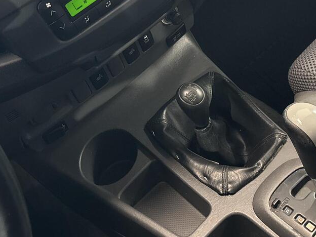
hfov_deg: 32.0
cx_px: 207
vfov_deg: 23.8
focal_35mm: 60
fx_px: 548
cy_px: 24
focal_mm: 5.96
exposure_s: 1/33
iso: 500
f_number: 1.6
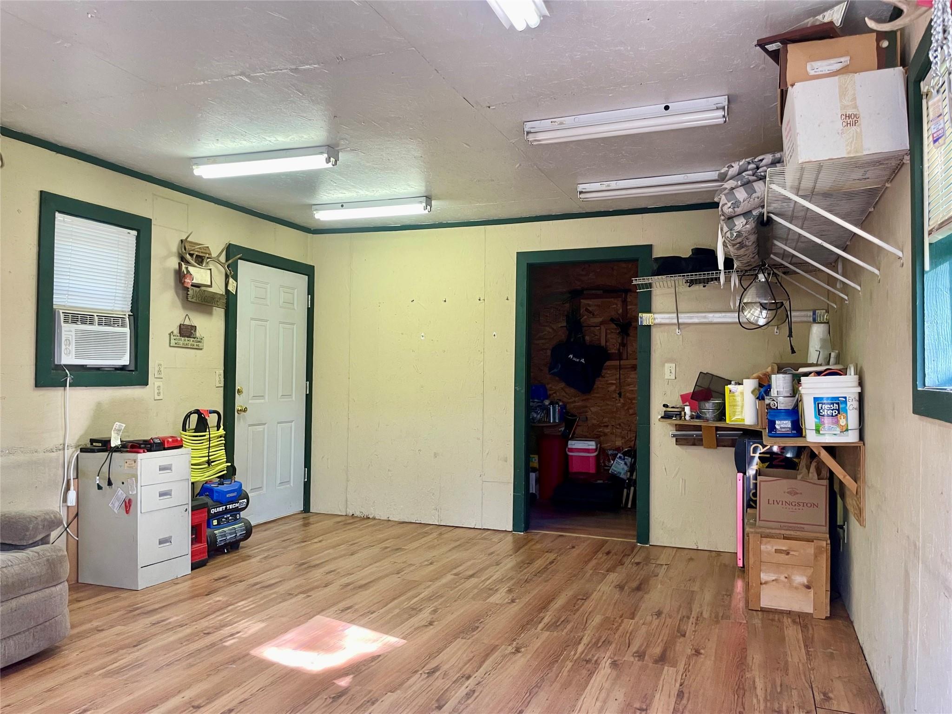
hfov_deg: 67.3
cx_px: 476
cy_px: 357
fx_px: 715
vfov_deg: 53.1
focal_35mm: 26
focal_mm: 4.2
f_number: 1.6
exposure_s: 1/60
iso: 80
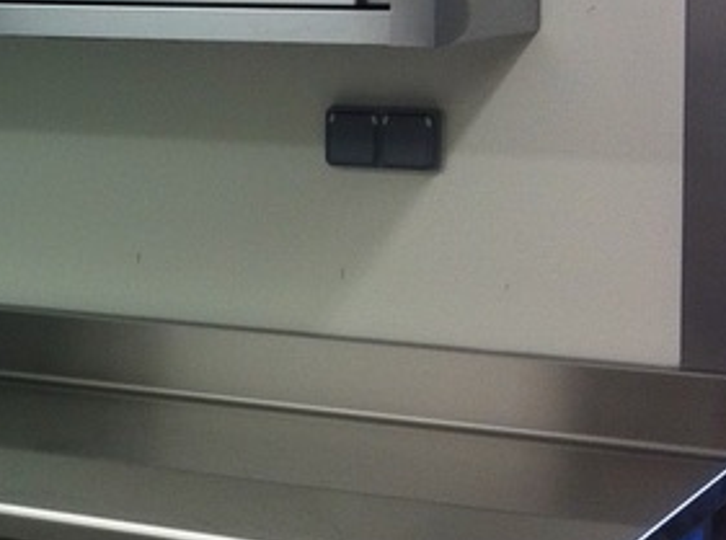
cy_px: 54
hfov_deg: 14.9
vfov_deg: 11.4
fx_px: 2677
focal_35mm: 128
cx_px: -163
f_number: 2.8
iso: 80
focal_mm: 3.85
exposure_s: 1/40
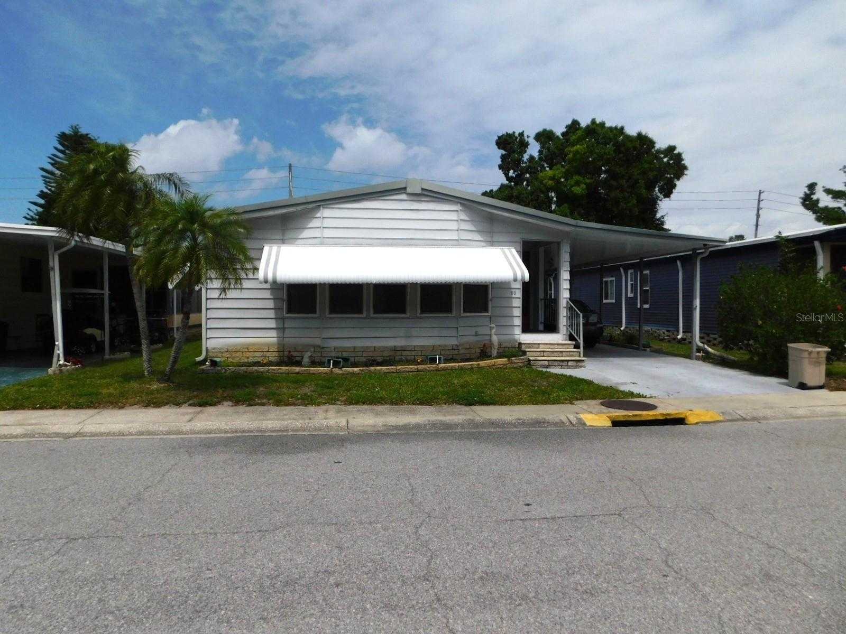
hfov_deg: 73.9
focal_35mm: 23
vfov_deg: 58.9
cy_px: 317
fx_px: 562
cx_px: 423
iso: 125
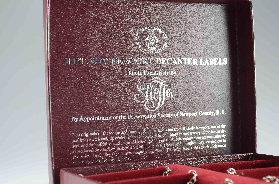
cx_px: 140
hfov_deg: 28.1
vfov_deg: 18.8
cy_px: 92
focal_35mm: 72
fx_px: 557
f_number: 8
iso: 100
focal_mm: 48
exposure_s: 1/80
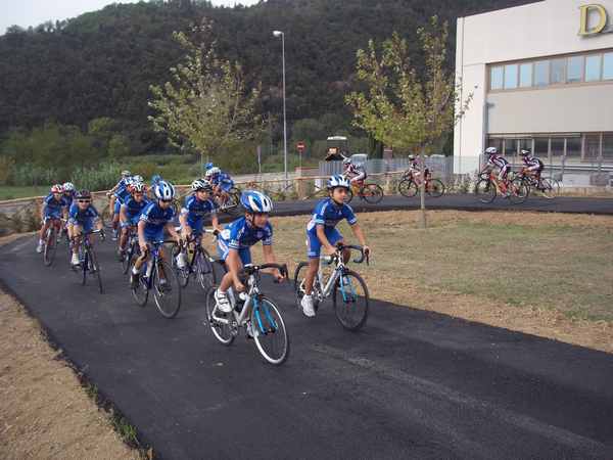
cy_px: 230
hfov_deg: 51.4
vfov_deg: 39.7
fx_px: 638
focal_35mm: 36
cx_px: 306
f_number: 3.1
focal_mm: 6.5
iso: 80
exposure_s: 1/320
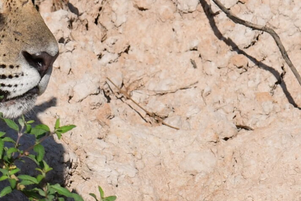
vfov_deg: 0.6
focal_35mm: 2455
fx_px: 20529
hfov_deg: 0.8
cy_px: 71
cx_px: -177
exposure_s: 1/1000
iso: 500
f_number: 9
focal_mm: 340
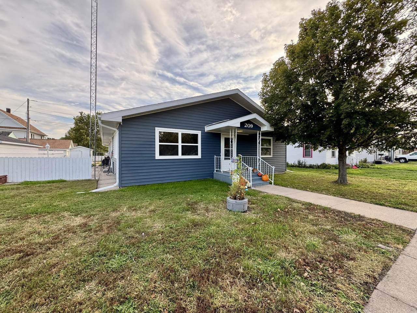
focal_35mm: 14
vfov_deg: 85.7
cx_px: 208
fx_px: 169
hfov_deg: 102.1
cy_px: 156
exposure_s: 1/121
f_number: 2.2
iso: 40
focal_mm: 2.22
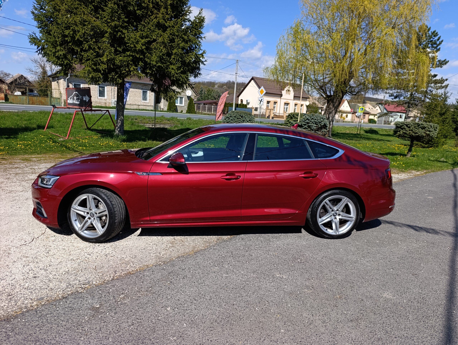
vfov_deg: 59.0
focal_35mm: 23
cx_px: 229
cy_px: 172
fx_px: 305
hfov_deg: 73.8
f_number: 1.6
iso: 50
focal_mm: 6.14
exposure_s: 1/965
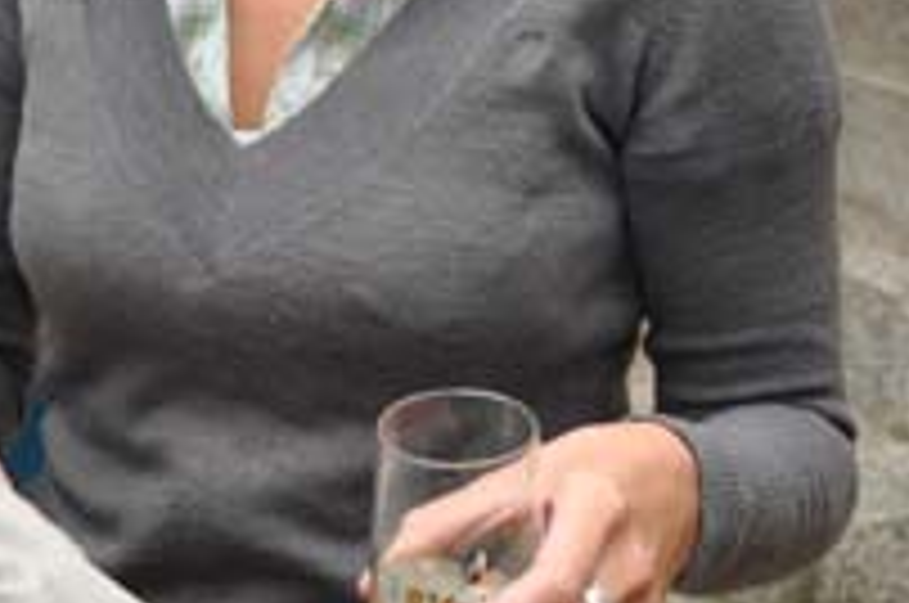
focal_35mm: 119
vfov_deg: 11.2
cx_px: 234
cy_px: -205
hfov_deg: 17.1
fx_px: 3000
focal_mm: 20
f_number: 4
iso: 560
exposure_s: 1/60
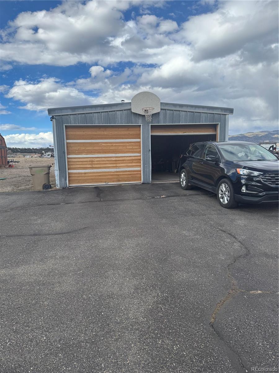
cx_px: 140
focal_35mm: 24
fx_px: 258
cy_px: 186
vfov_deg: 71.6
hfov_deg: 56.8
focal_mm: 6.76
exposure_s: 1/2833
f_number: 1.78
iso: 80
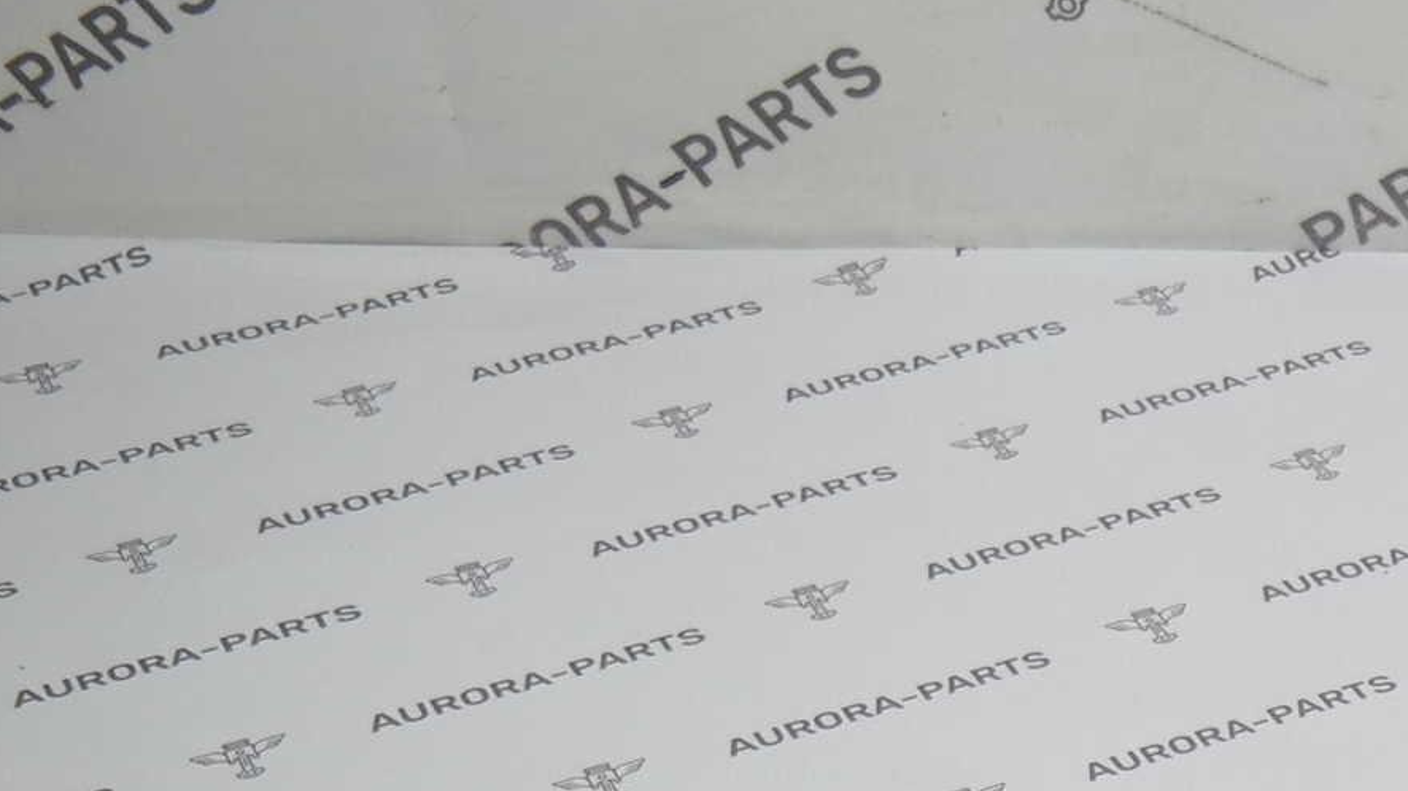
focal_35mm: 95
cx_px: 2074
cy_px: 1163
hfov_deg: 19.7
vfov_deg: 12.2
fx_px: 3546
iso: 100
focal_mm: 18
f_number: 3.5
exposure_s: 1/80
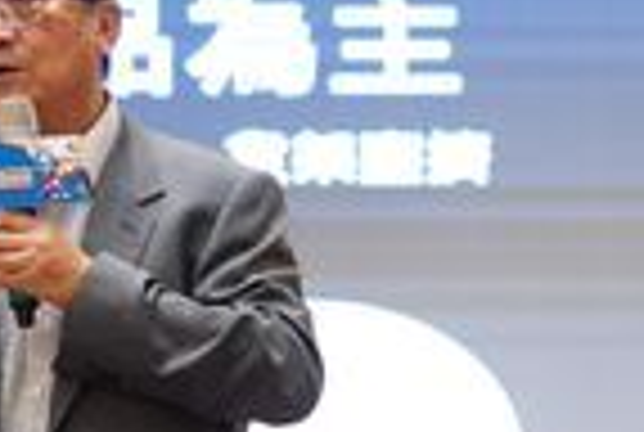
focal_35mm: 293
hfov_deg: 7.0
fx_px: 5252
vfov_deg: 4.7
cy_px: 200
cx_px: 36
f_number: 4
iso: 4000
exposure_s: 1/125
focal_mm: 105
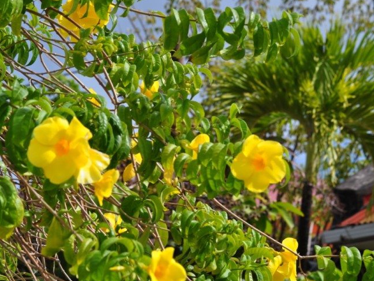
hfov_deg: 10.7
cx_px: 213
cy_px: 143
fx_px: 1988
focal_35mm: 184
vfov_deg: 8.1
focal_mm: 110
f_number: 11
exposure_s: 1/400
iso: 200
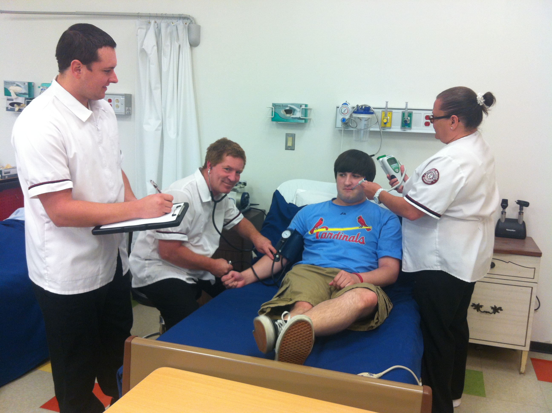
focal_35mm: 35
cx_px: 276
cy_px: 206
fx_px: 557
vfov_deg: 40.6
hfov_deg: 52.7
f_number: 2.8
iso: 80
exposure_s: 1/20
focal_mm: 3.85
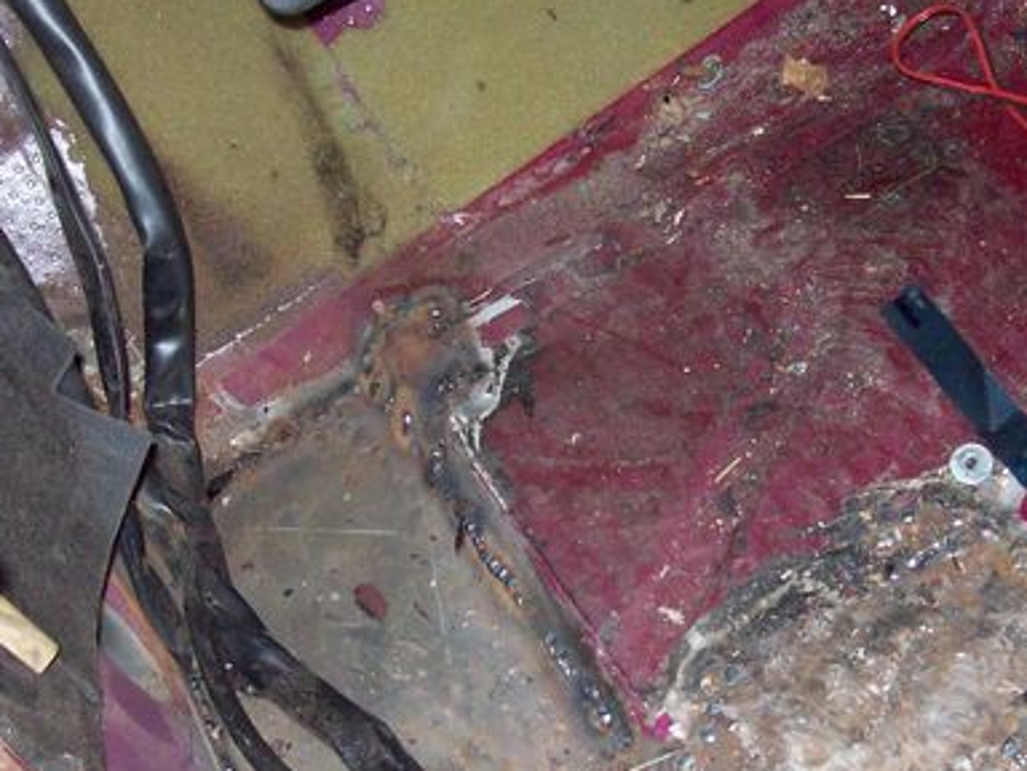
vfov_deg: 24.3
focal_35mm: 60
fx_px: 1780
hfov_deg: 32.2
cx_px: 514
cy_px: 501
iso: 200
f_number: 2.7
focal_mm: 6
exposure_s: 1/64
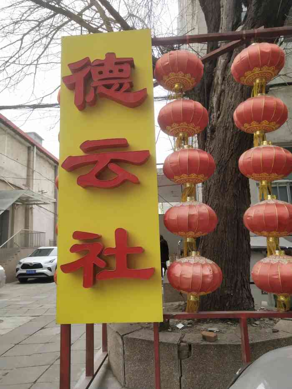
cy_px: 194
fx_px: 337
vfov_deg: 60.0
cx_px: 146
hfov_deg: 46.8
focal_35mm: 30
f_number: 1.8
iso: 108
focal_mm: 3.95
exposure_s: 1/526
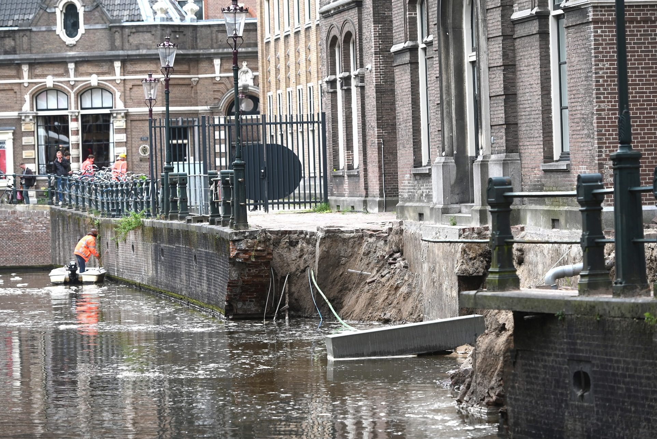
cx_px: 328
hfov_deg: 15.2
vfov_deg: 10.2
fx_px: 2465
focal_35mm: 135
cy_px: 220
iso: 400
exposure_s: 1/250
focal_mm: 135
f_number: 4
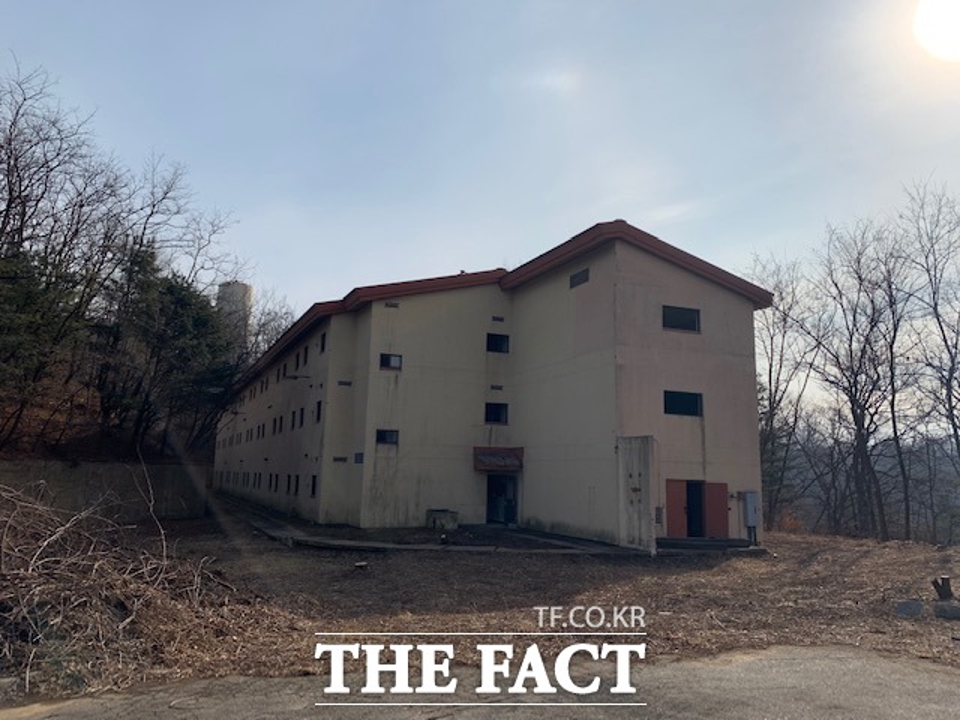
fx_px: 721
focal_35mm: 26
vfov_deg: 53.1
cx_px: 480
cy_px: 360
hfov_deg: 67.3
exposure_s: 1/5714
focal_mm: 4.25
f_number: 1.8
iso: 25
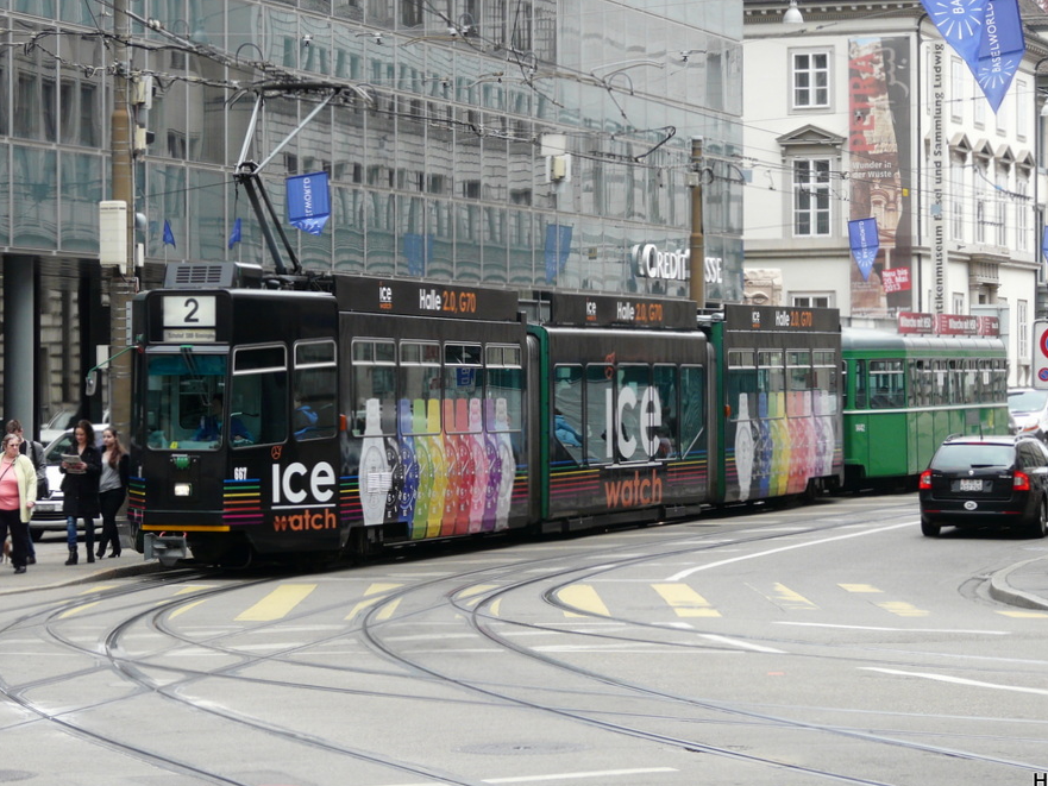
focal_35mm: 118
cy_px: 371
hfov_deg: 16.7
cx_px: 507
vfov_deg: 12.6
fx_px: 3573
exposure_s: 1/200
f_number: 4
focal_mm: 17
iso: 100
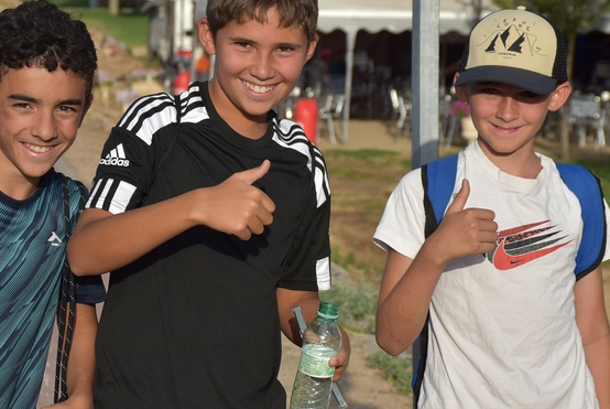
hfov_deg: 13.6
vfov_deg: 9.1
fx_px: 2562
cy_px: 237
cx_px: 214
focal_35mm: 151
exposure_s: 1/800
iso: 200
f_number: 7.1
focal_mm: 62
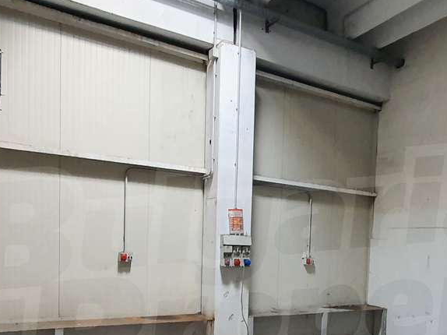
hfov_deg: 51.6
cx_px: 336
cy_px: 273
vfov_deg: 39.9
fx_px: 439
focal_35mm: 34
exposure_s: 1/50
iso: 320
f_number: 2.2
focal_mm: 1.8
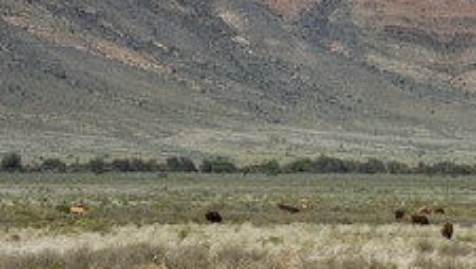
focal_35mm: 215
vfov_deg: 5.7
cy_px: 15
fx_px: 2716
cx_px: 275
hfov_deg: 10.0
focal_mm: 110
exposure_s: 1/3200
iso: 400
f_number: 7.1
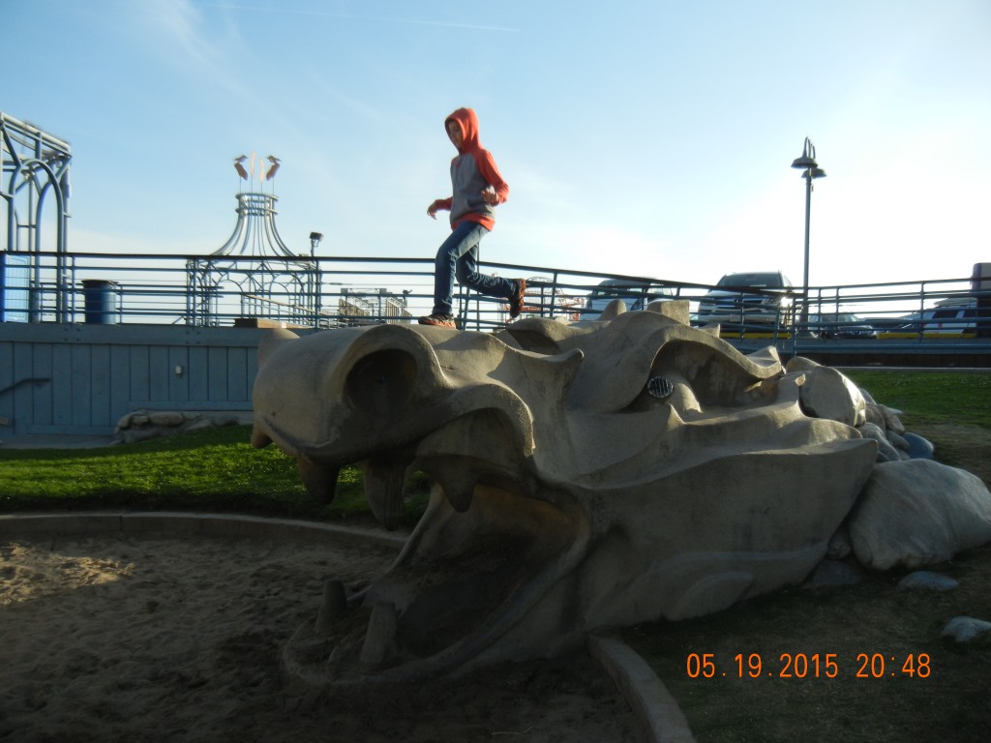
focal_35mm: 30
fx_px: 859
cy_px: 372
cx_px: 496
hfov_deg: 60.0
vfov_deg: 46.8
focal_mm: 5.4
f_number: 3.5
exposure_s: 1/820
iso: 160
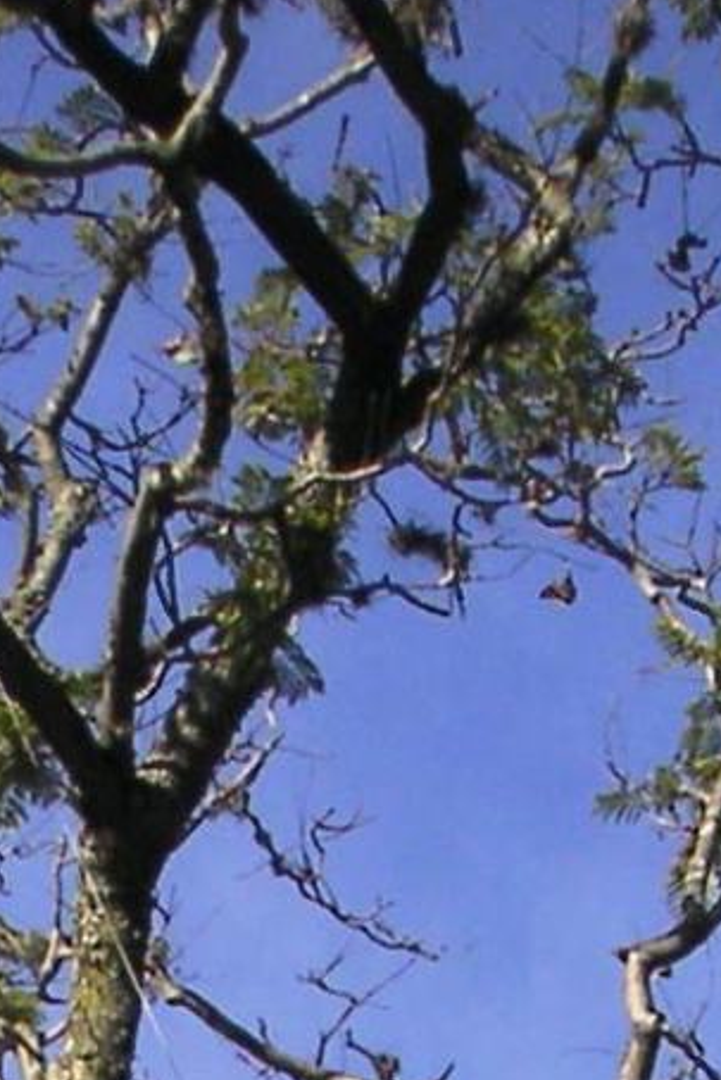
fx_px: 5193
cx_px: 81
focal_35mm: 173
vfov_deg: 10.6
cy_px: 2351
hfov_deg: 7.9
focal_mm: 6
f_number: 2.8
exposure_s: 1/750
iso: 50
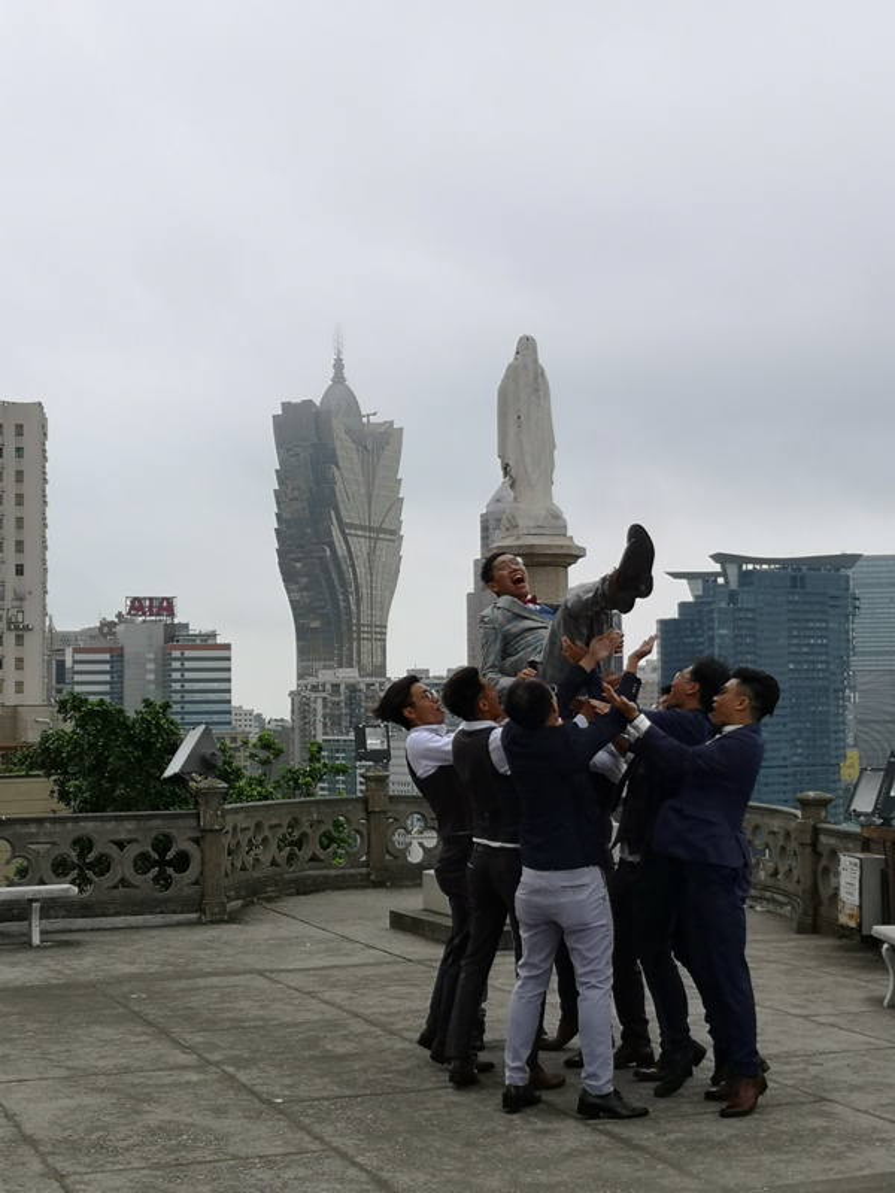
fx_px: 1862
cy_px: 596
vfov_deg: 35.5
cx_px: 448
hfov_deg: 27.0
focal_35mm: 54
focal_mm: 3.95
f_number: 1.8
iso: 50
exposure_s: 1/1203
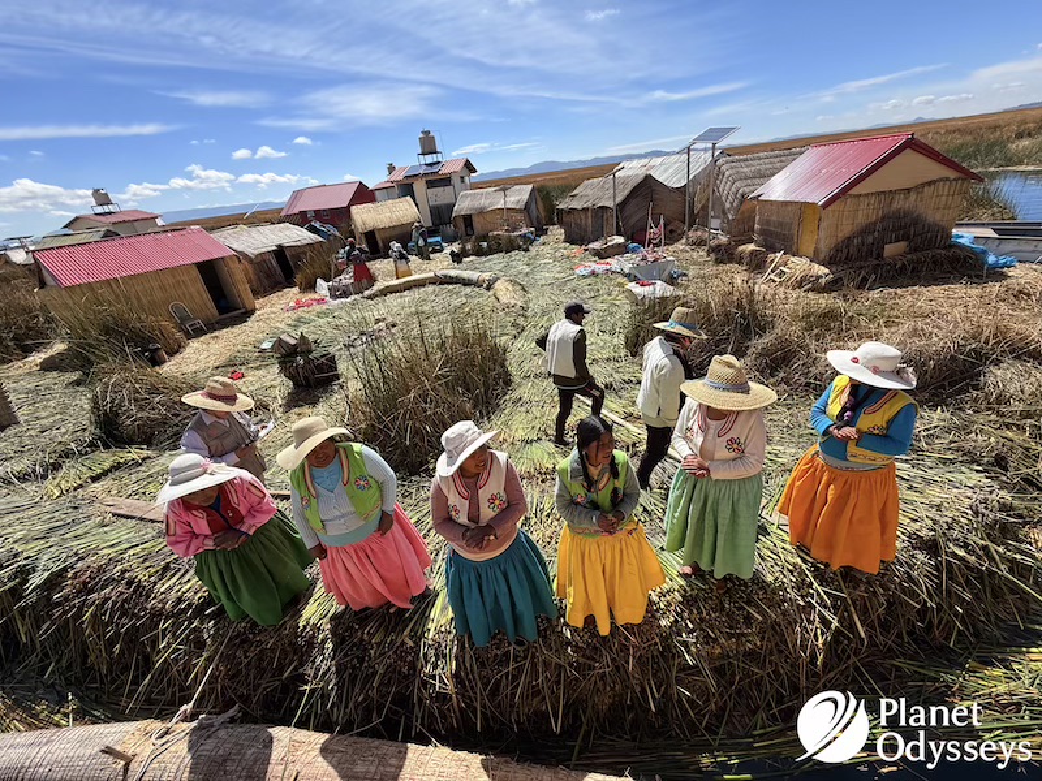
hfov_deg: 102.1
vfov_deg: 85.7
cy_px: 390
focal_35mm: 14
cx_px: 521
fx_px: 421
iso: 64
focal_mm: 2.22
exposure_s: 1/1431
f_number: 2.2
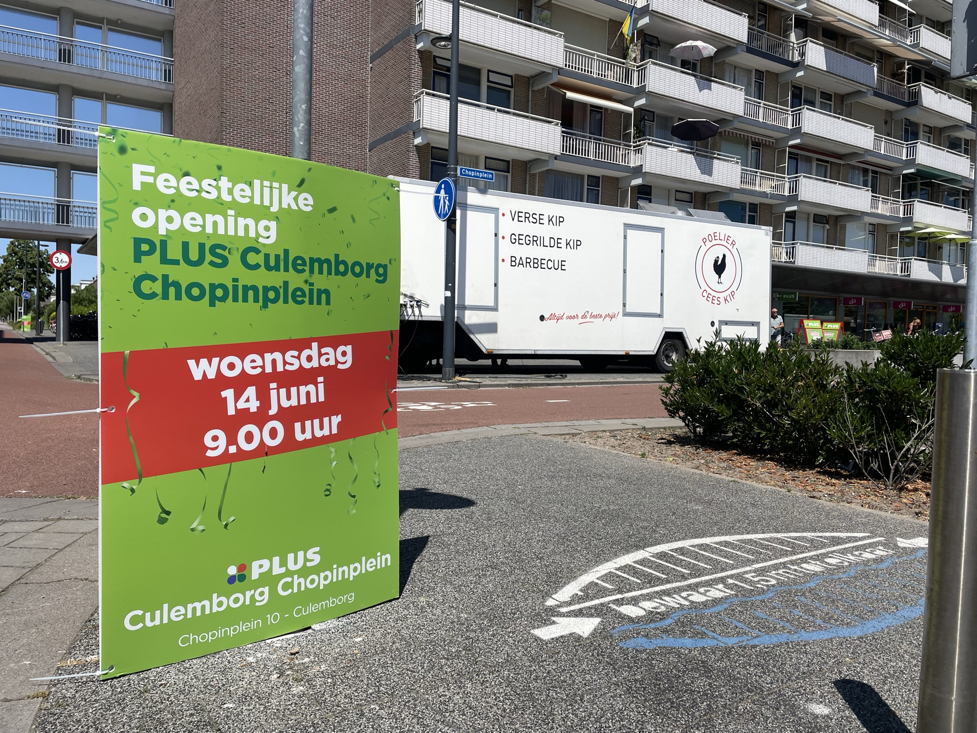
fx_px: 734
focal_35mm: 26
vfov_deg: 53.1
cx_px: 488
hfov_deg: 67.3
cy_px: 366
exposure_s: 1/4831
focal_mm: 4.2
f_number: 1.6
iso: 32
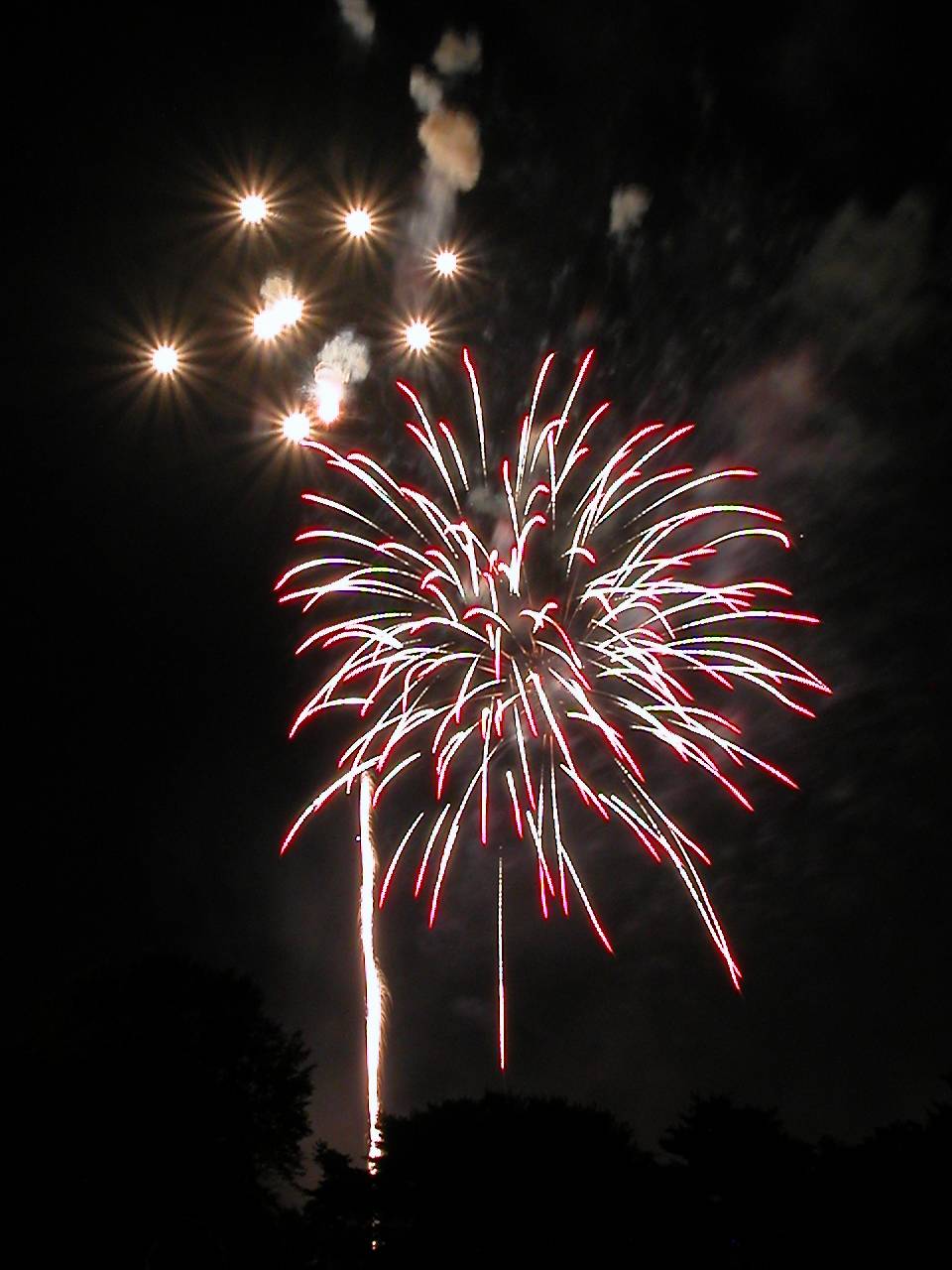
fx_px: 1283
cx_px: 476
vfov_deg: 52.6
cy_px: 635
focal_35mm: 35
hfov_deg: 40.7
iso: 100
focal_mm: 8.9
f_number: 7.1
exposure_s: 8.7
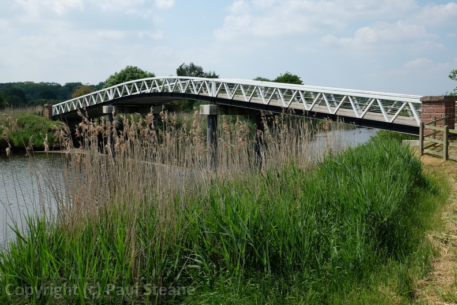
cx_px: 228
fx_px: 533
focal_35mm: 42
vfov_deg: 31.9
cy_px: 152
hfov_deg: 46.4
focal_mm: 27.7
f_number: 8
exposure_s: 1/350
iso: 200
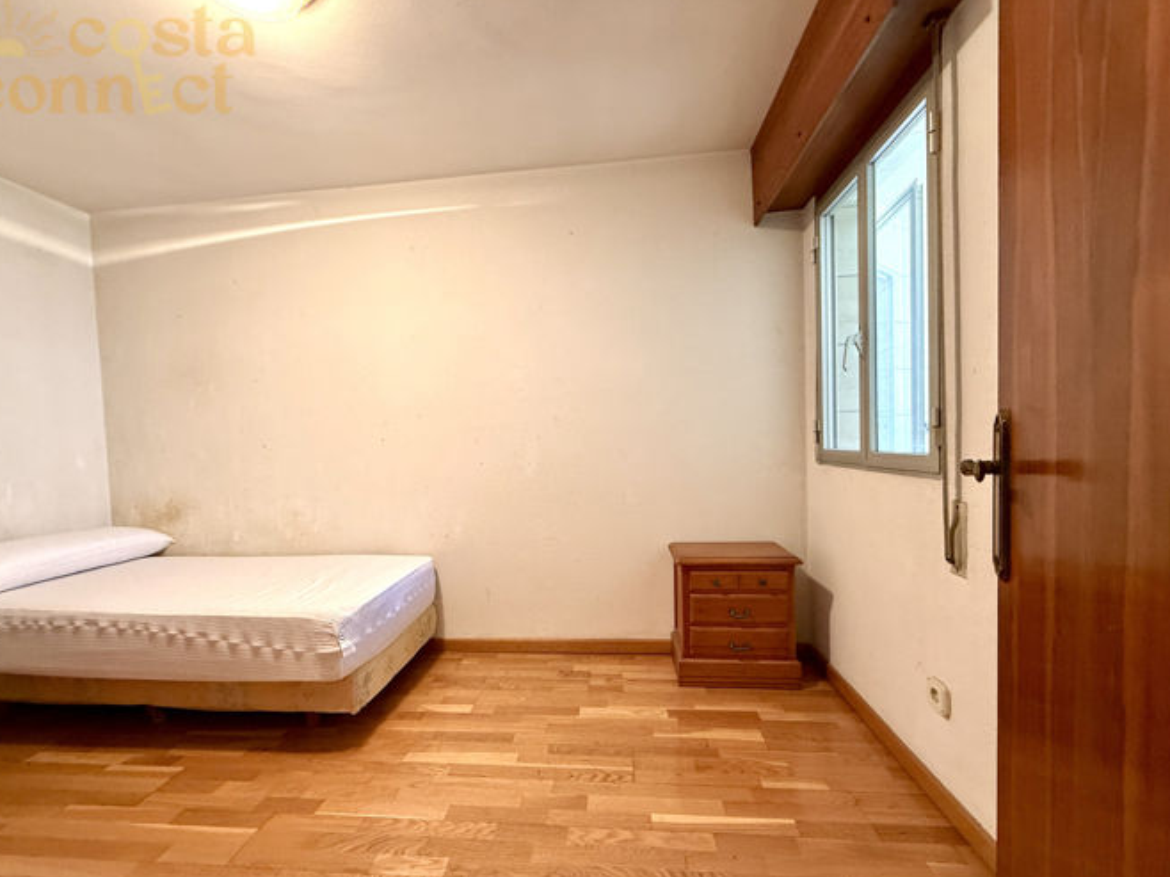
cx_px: 572
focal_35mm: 15
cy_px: 463
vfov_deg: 81.6
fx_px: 507
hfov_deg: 98.2
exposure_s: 1/50
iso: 200
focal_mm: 2.22
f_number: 2.2
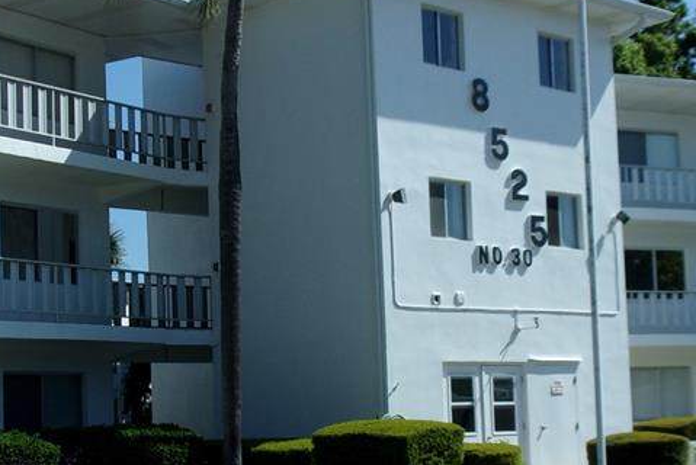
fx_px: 1548
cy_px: 283
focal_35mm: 80
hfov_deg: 25.3
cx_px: 382
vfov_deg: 17.1
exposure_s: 1/120
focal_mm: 6.4
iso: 80
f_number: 11.8
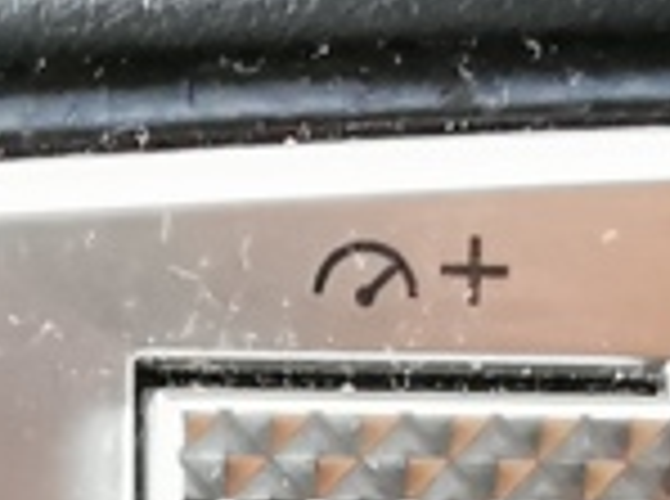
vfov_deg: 10.2
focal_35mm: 140
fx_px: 2703
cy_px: 716
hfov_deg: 14.1
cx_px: 369
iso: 320
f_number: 2.2
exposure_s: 1/25
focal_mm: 2.26
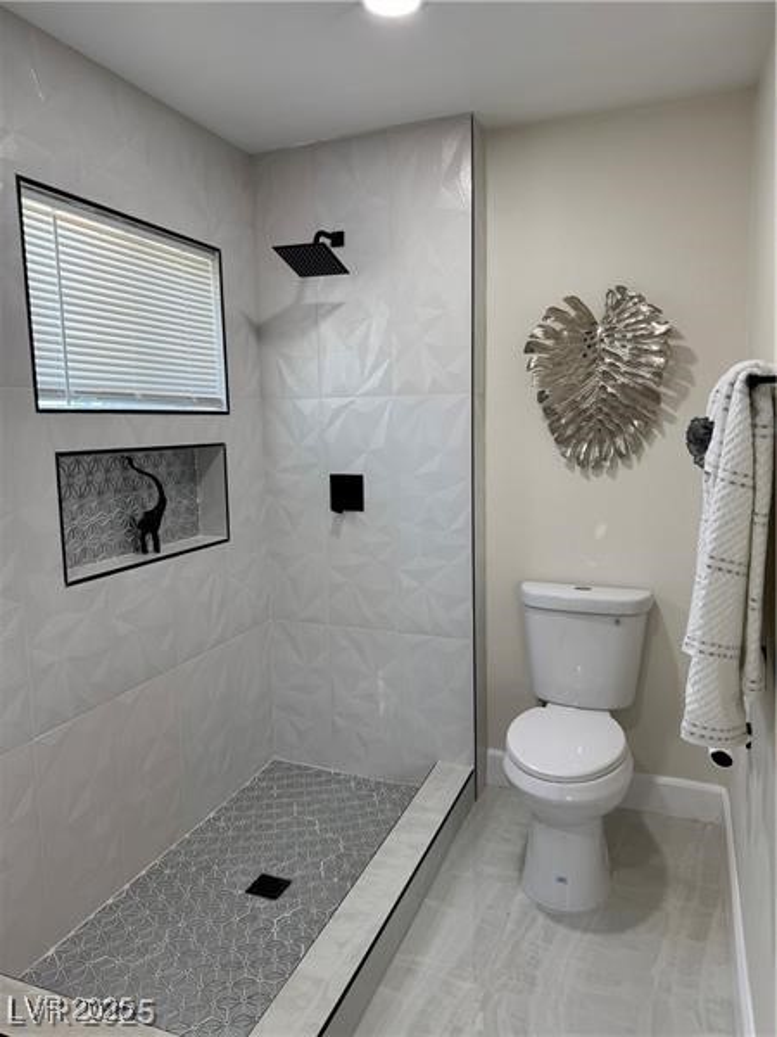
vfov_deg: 71.6
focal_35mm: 24
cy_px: 518
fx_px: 718
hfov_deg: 56.8
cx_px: 388
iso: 100
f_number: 1.78
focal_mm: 6.76
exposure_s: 1/120
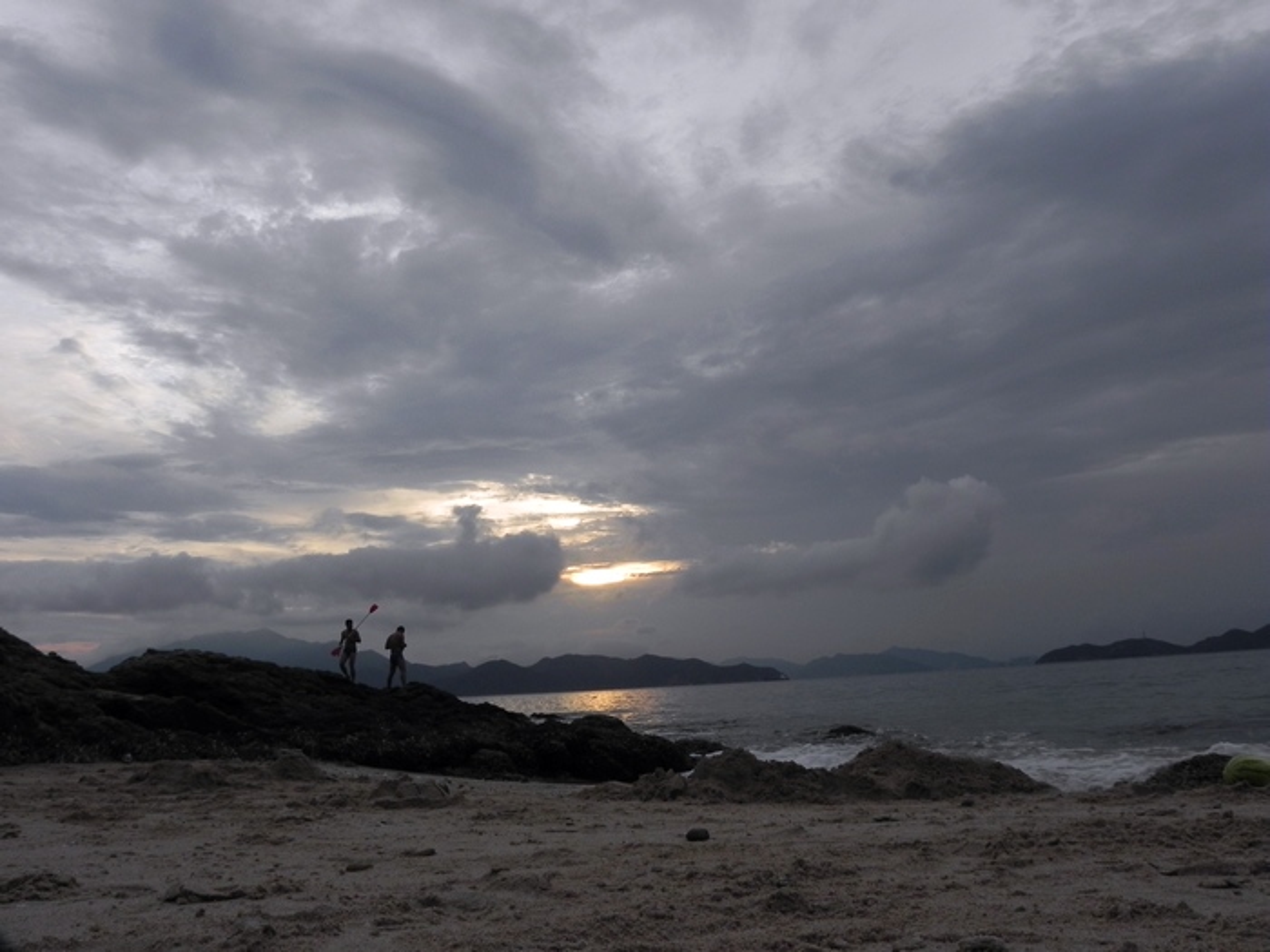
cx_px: 635
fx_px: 1064
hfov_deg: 61.7
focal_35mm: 29
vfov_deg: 48.2
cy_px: 476
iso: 160
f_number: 5.6
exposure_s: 1/220
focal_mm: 5.2
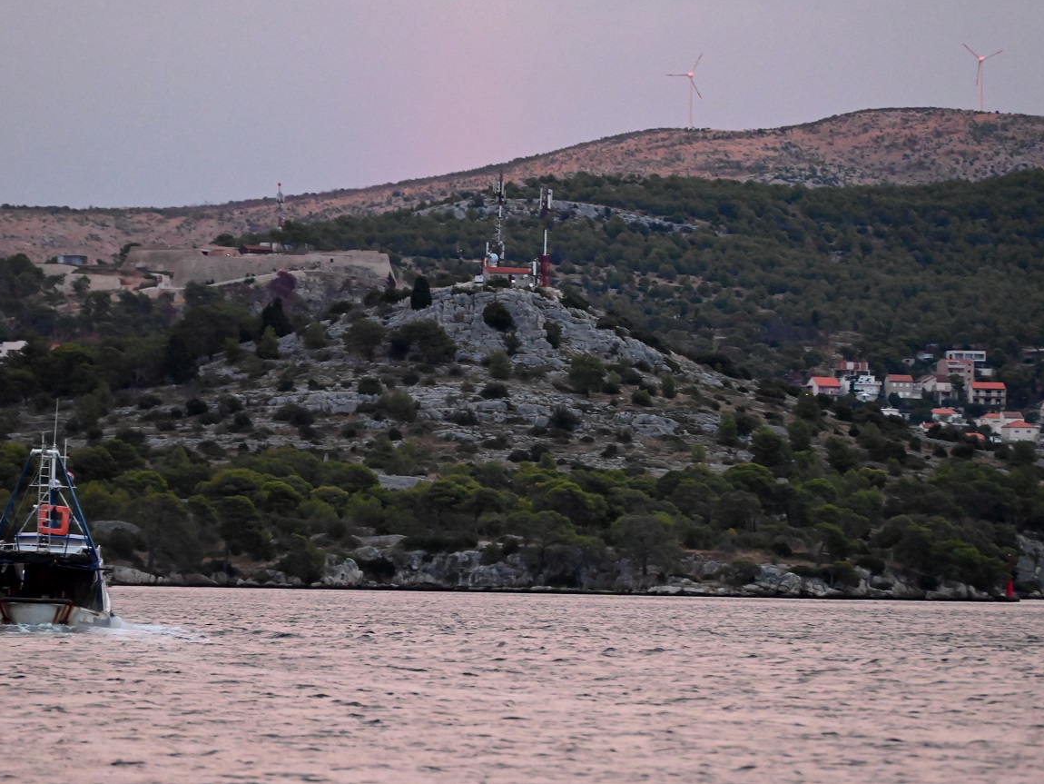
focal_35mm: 326
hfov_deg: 6.1
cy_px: 391
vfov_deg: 4.6
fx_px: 9834
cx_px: 503
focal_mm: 300
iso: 8000
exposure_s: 1/250
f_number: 5.6
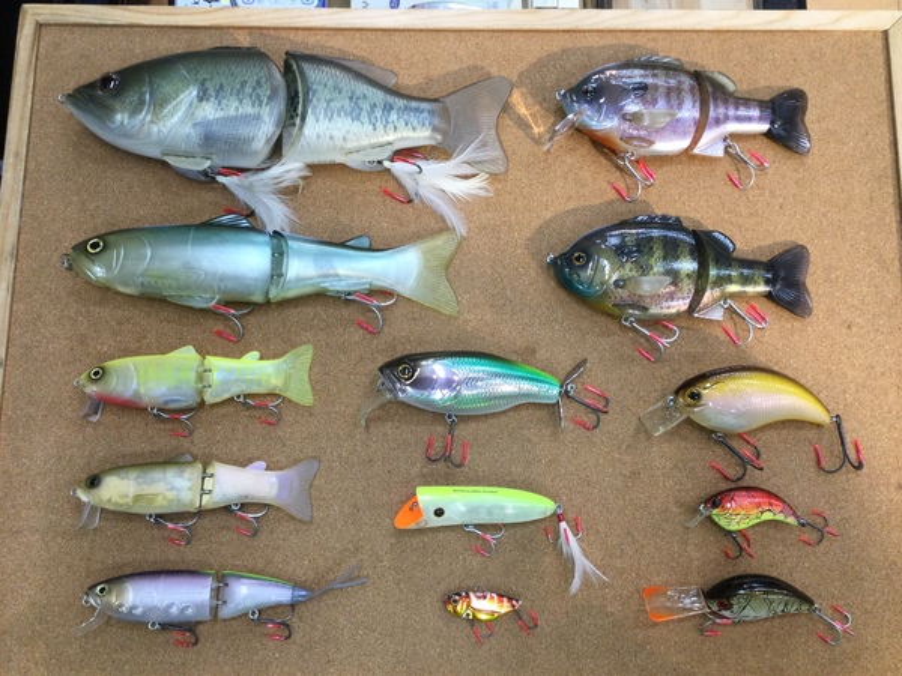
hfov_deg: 58.4
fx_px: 808
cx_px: 451
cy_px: 338
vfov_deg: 45.4
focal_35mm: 31
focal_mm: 3.3
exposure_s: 1/30
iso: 32
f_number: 2.4
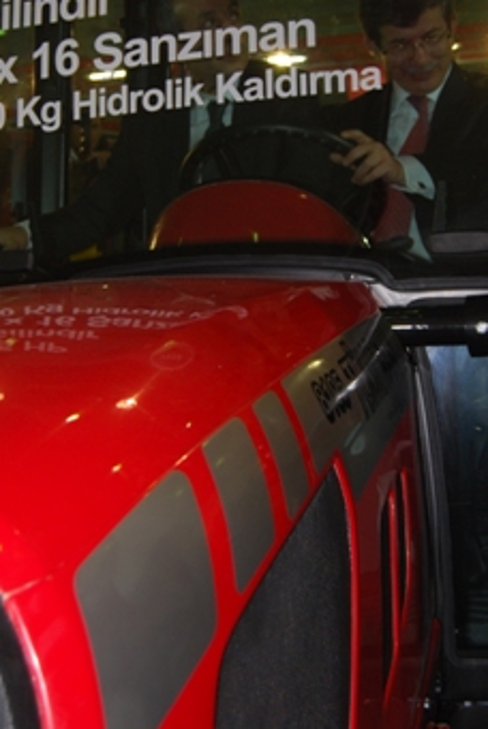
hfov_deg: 21.9
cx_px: 214
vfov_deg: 32.3
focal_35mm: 62
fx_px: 1258
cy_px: 289
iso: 200
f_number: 3.8
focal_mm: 22
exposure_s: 1/60
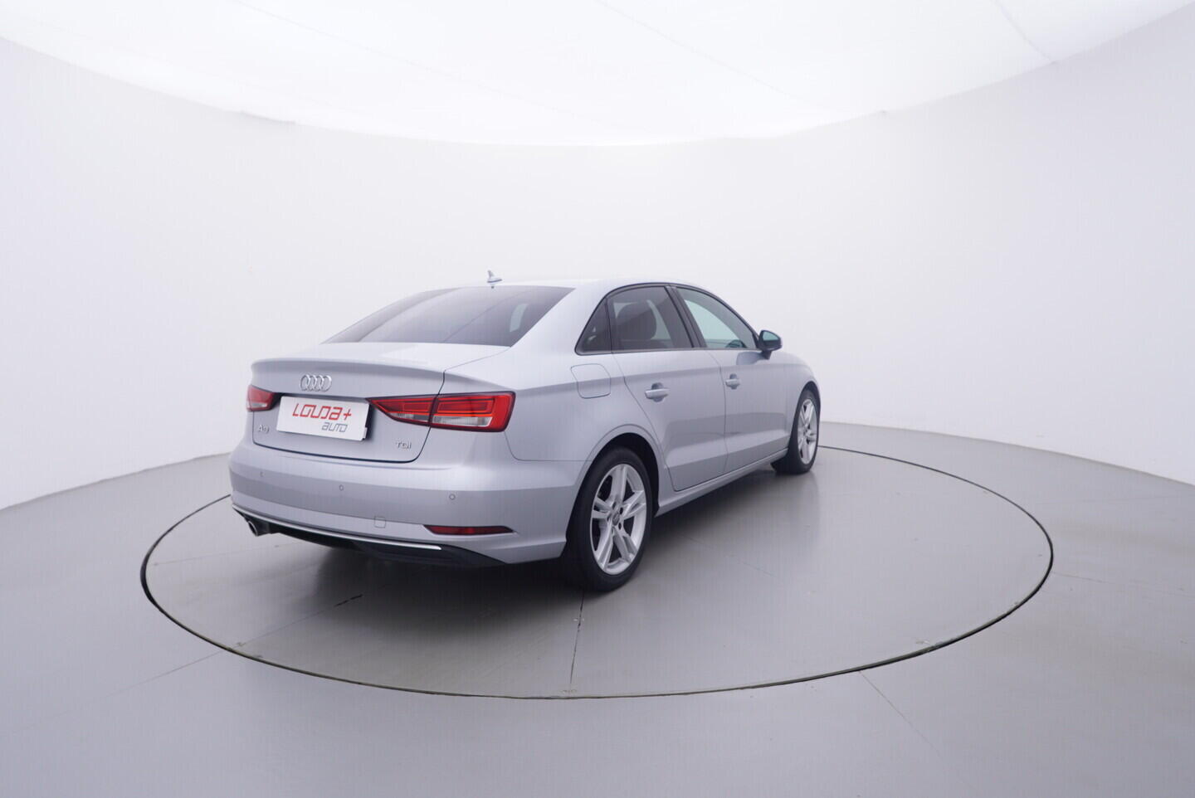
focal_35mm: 22
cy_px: 399
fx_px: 747
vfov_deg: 56.2
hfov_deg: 77.3
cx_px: 598
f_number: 5
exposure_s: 1/80
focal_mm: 15
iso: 200
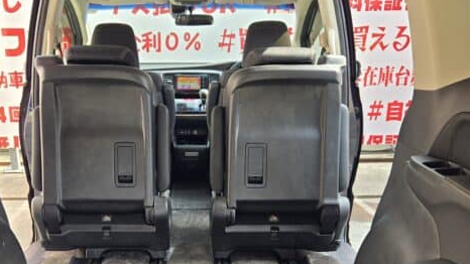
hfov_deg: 47.1
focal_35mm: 43
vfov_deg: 26.8
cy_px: 233
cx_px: 191
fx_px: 536
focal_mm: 5.4
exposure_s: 1/180
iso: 32
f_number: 1.8
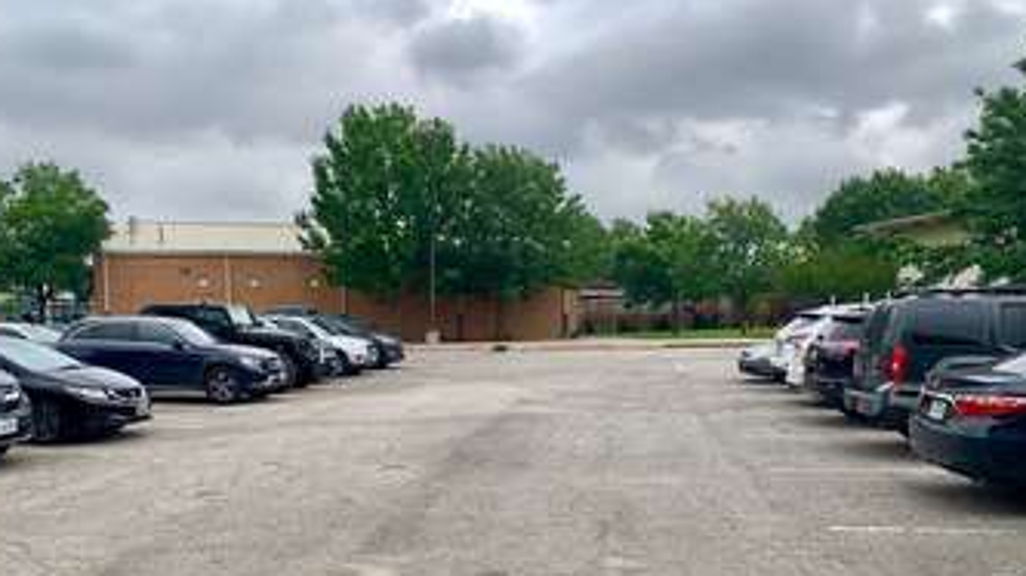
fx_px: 925
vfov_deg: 33.9
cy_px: 431
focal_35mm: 34
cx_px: 425
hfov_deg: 57.7
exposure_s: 1/962
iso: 25
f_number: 1.8
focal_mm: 4.25
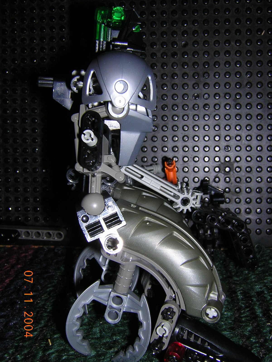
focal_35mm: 40
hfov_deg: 36.0
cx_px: 136
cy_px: 181
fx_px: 419
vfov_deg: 46.8
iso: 100
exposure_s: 1/60.1
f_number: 5.4
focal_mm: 5.2
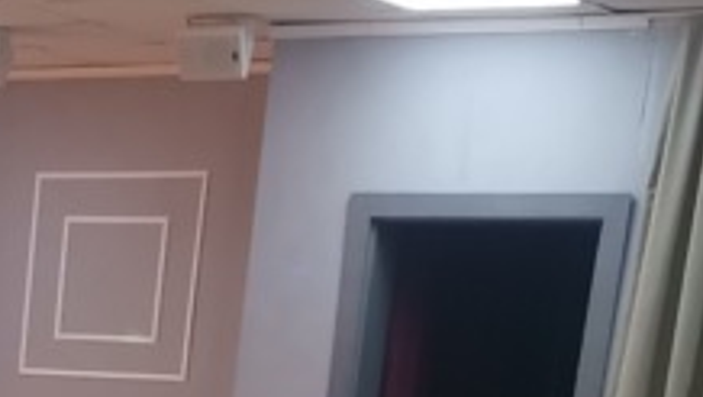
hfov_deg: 15.2
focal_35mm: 133
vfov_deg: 8.0
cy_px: 1155
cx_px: -274
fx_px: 2481
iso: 320
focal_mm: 4.75
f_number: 1.8
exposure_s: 1/100
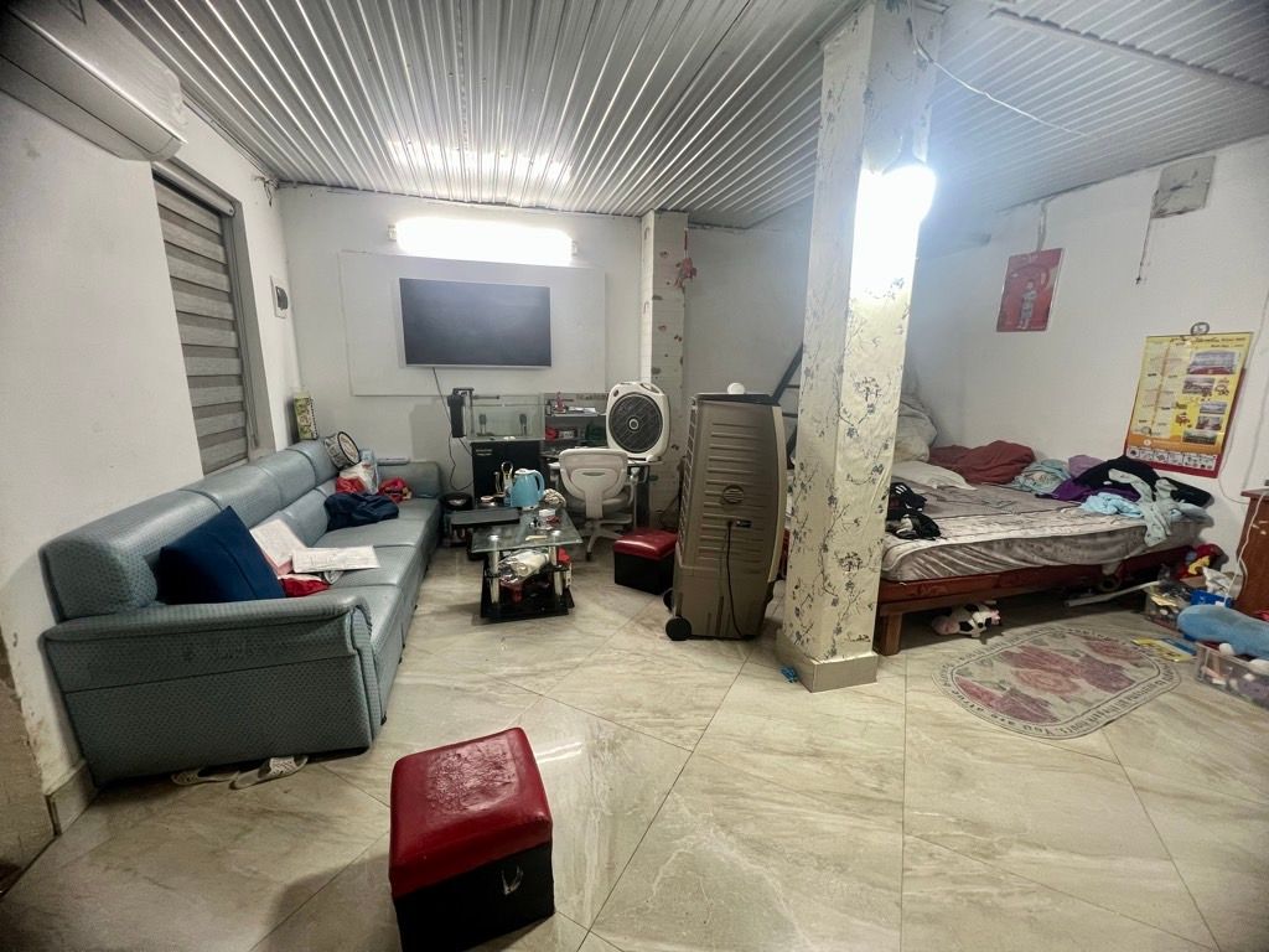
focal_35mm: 13
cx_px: 634
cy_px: 476
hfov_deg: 106.2
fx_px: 477
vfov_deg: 89.9
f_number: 1.8
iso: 200
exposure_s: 1/50
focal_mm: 1.57
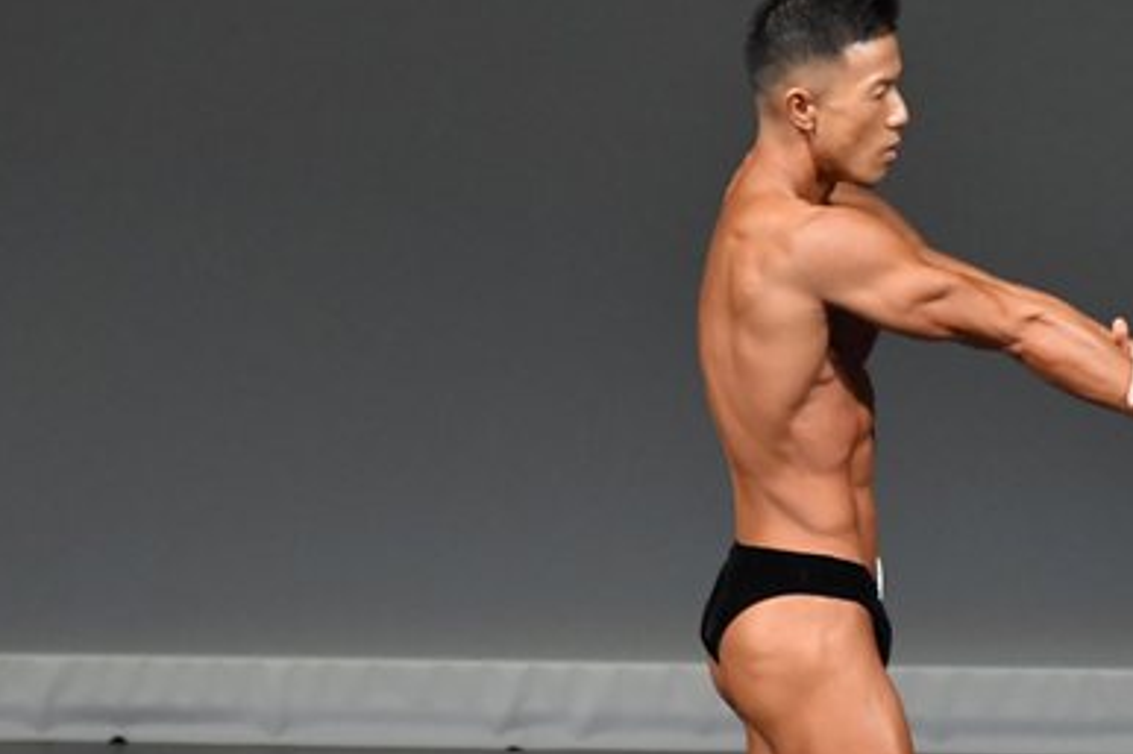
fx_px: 23687
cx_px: 867
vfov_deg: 1.8
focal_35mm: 753
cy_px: 634
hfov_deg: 2.7
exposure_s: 1/400
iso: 4000
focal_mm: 250
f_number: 5.6
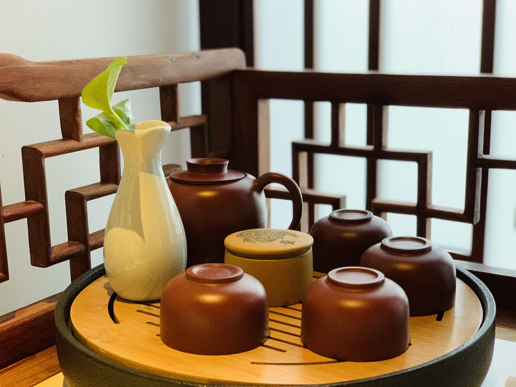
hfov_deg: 36.8
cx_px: 258
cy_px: 194
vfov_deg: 28.0
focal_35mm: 52
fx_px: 775
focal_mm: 6
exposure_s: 1/60
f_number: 2.4
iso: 320
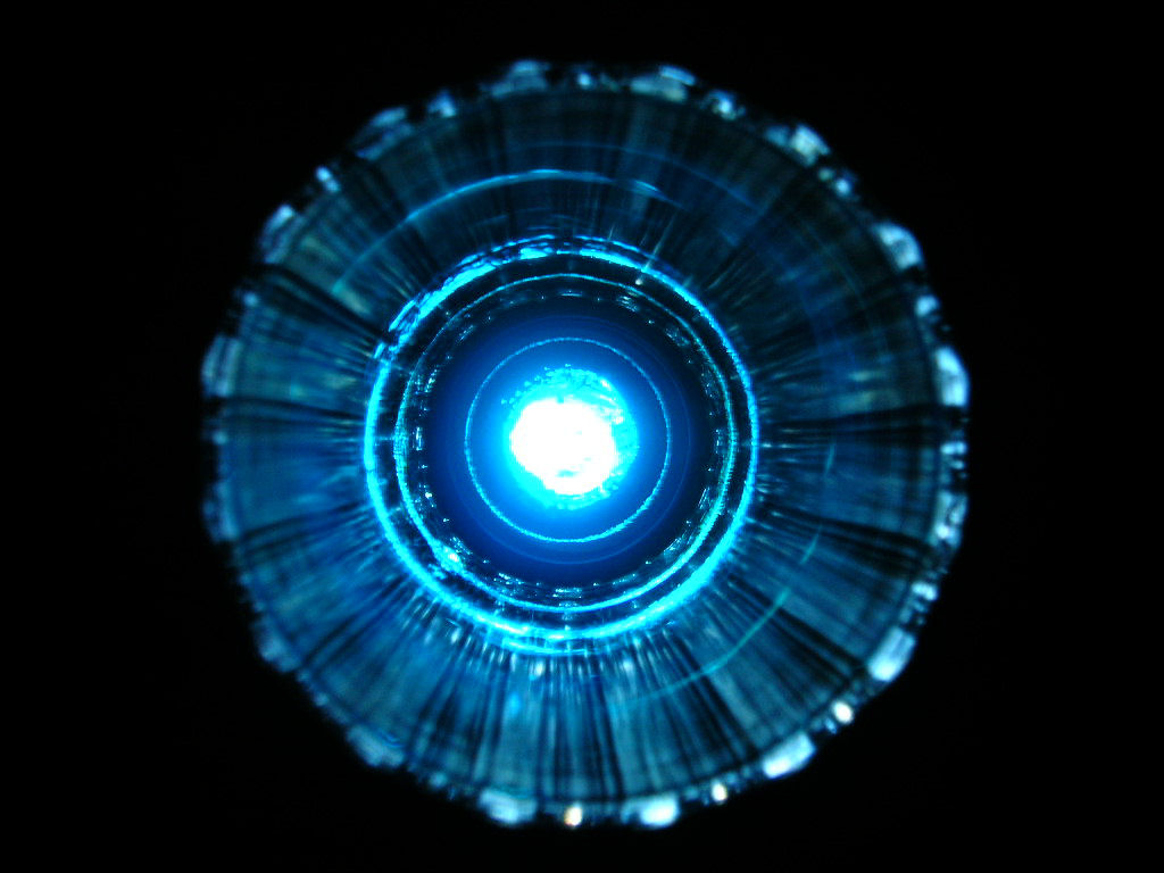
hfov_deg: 54.0
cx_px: 582
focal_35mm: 34
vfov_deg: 41.8
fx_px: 1143
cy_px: 436
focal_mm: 5.7
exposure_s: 1/6.6
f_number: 2.9
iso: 50
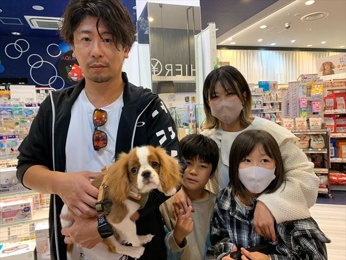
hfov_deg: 67.3
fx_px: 260
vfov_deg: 53.1
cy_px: 130
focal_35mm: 26
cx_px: 173
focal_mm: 4.25
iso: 250
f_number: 1.8
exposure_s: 1/60
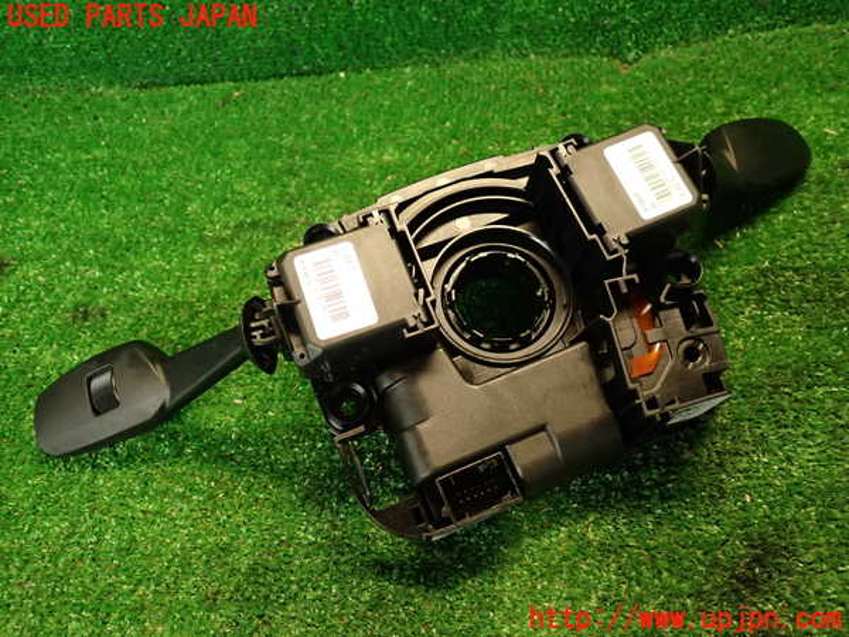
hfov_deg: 56.8
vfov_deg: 44.2
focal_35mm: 32
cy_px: 318
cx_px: 424
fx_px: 785
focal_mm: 5.79
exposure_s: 1/30
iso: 400
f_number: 2.4
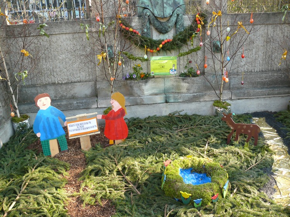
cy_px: 108
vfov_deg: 40.7
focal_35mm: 35
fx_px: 293
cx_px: 145
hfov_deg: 52.6
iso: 100
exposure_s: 1/40
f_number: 2.8
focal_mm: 7.4
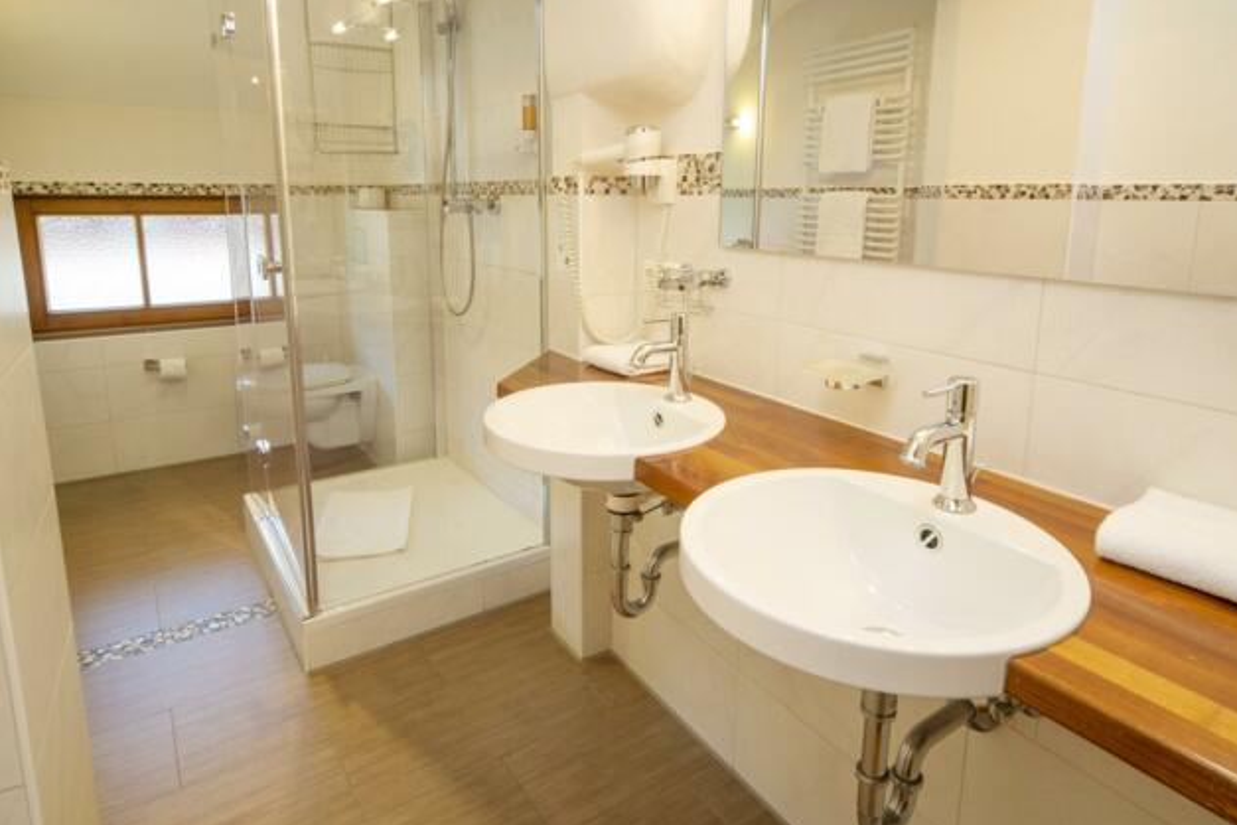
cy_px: 414
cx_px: 618
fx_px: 687
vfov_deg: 61.9
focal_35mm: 20
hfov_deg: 84.0
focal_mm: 19
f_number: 11
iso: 200
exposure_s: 1/4
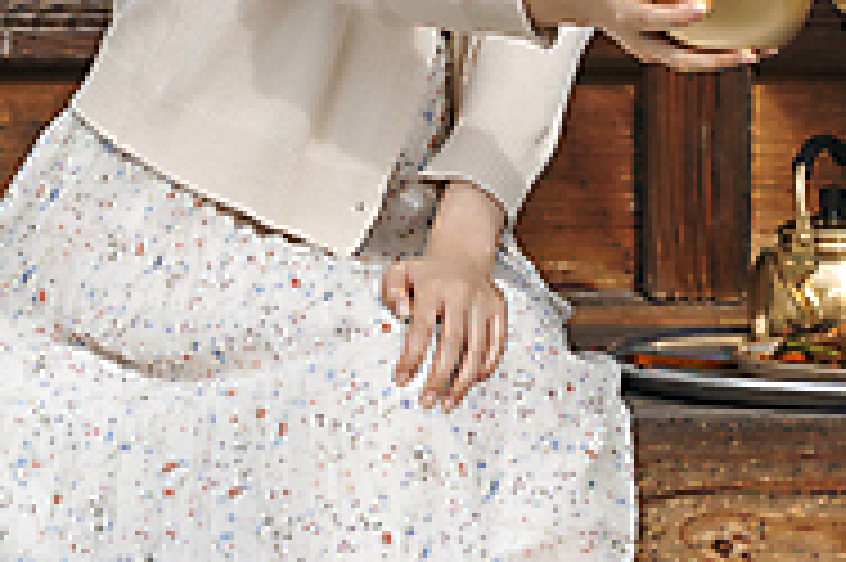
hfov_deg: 7.6
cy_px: -283
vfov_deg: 5.0
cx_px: 738
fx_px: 6363
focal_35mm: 271
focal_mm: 85
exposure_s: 1/800
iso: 125
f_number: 3.5
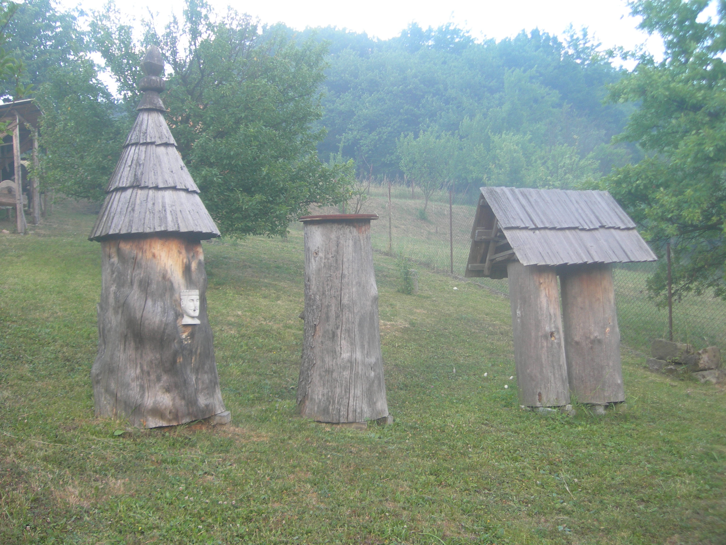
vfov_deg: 37.7
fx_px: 797
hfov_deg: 49.0
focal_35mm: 38
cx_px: 363
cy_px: 272
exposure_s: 1/35.2
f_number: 2.8
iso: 50
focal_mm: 7.8
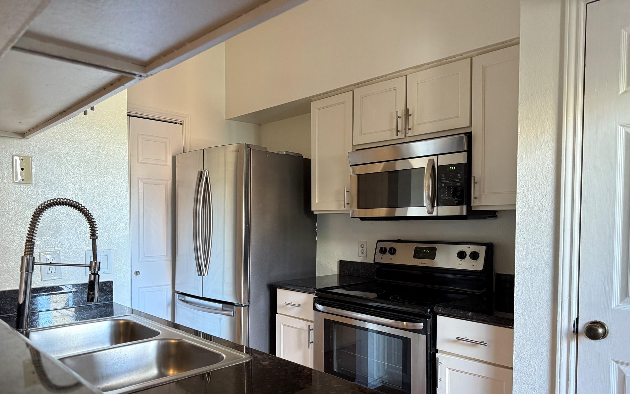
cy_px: 239
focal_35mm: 26
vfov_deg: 47.3
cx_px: 311
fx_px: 446
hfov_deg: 70.4
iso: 400
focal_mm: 6.76
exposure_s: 1/60
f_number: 1.78
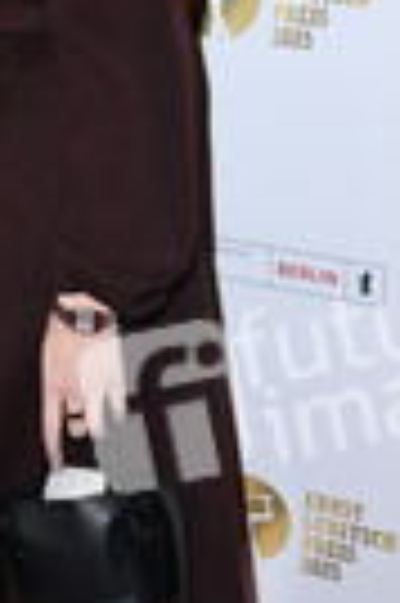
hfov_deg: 11.2
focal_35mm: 119
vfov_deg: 17.1
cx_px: -99
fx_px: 1988
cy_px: 162
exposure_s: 1/250
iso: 2000
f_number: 5.6
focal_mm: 40
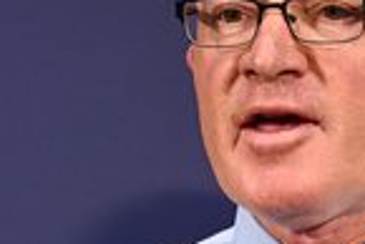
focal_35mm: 642
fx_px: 6516
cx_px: 433
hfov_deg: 3.2
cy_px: 413
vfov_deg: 2.1
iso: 1600
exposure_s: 1/500
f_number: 2.8
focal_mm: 115
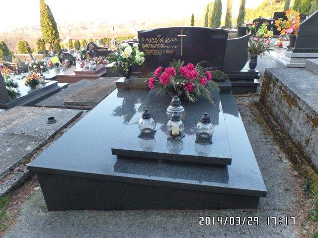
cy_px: 119
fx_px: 211
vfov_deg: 58.9
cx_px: 159
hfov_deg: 73.9
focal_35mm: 23
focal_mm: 4.1
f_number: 3.5
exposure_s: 1/30
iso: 100
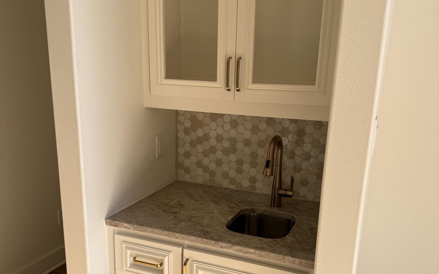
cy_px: 175
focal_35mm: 34
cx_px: 220
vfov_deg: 37.0
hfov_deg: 56.7
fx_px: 407
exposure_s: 1/510
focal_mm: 6.76
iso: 80
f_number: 1.78
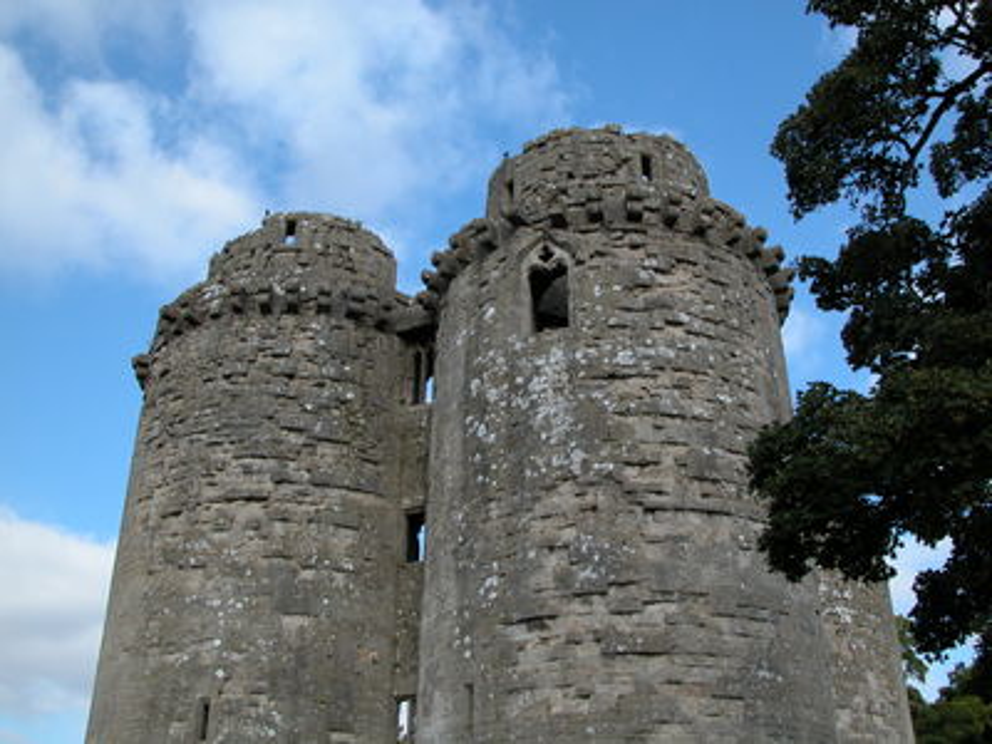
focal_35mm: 36
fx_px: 1032
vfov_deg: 39.7
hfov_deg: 51.4
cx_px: 496
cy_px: 372
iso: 100
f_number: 5.7
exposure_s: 1/294
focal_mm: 9.2
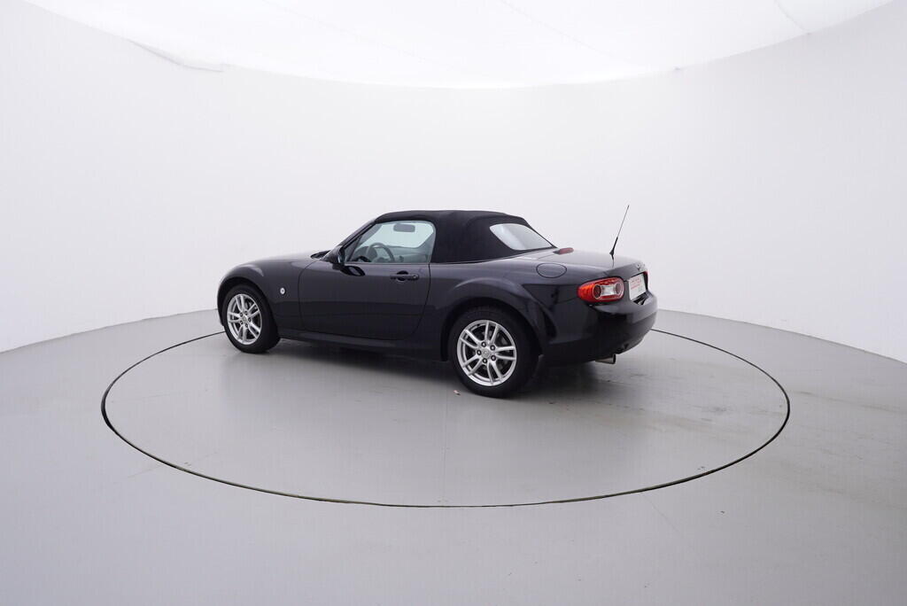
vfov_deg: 56.2
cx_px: 454
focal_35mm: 22
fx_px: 567
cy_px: 303
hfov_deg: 77.3
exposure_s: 1/80
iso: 200
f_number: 5
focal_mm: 15
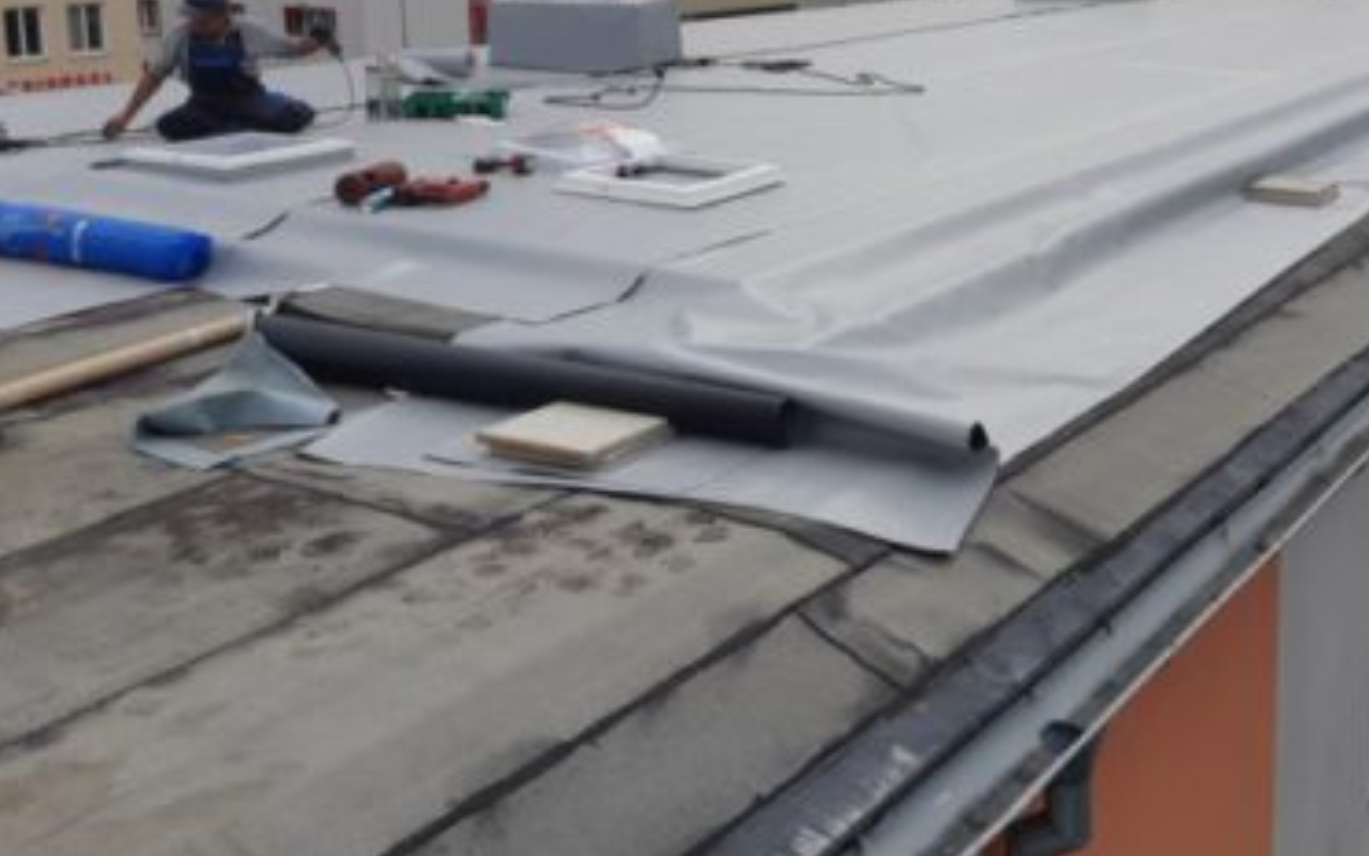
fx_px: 1717
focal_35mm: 46
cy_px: 216
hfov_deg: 42.3
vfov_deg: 27.6
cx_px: 1015
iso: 40
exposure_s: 1/2079
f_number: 1.7
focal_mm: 3.93
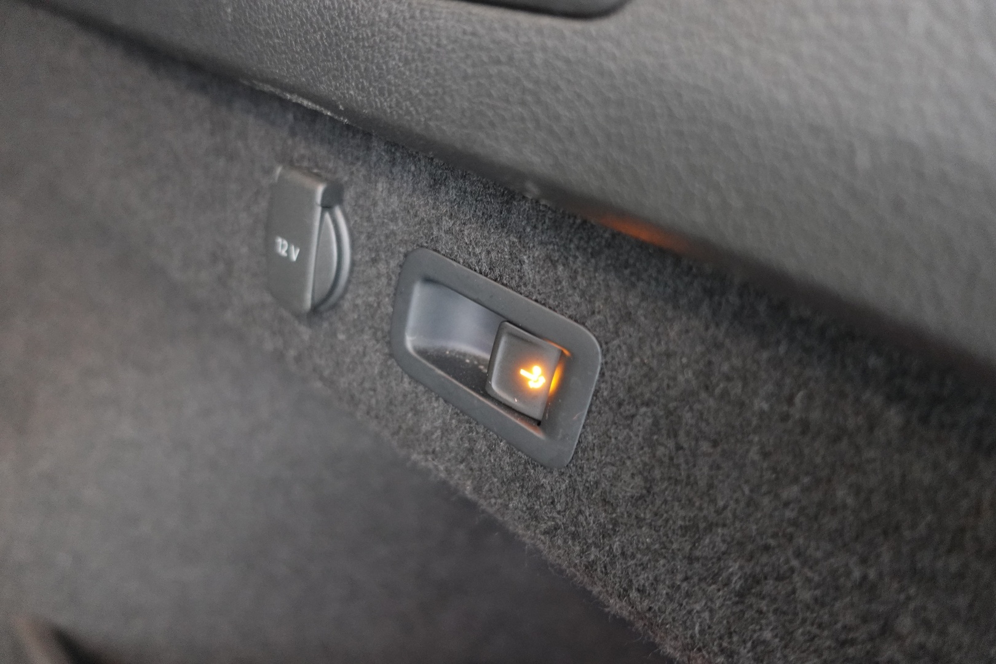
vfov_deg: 53.1
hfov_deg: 73.7
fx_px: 664
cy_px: 332
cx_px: 498
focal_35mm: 24
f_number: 1.8
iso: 1600
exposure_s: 1/8
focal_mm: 9.4
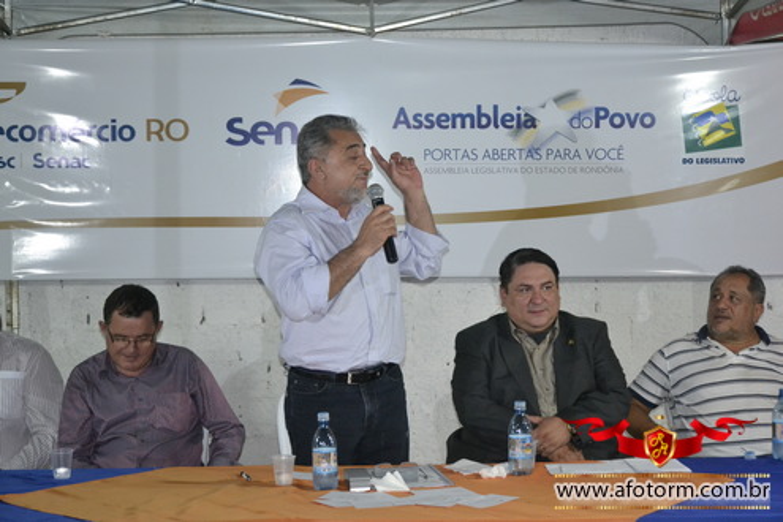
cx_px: 392
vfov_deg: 18.2
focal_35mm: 75
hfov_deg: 27.0
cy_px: 261
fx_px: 1631
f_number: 4.8
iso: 2500
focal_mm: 50
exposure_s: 1/60
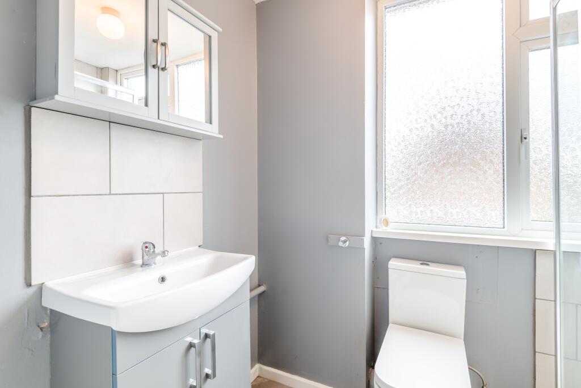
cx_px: 290
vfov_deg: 73.8
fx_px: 258
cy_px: 194
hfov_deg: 96.7
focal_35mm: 16
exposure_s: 1/100
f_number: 8
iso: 200
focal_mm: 16
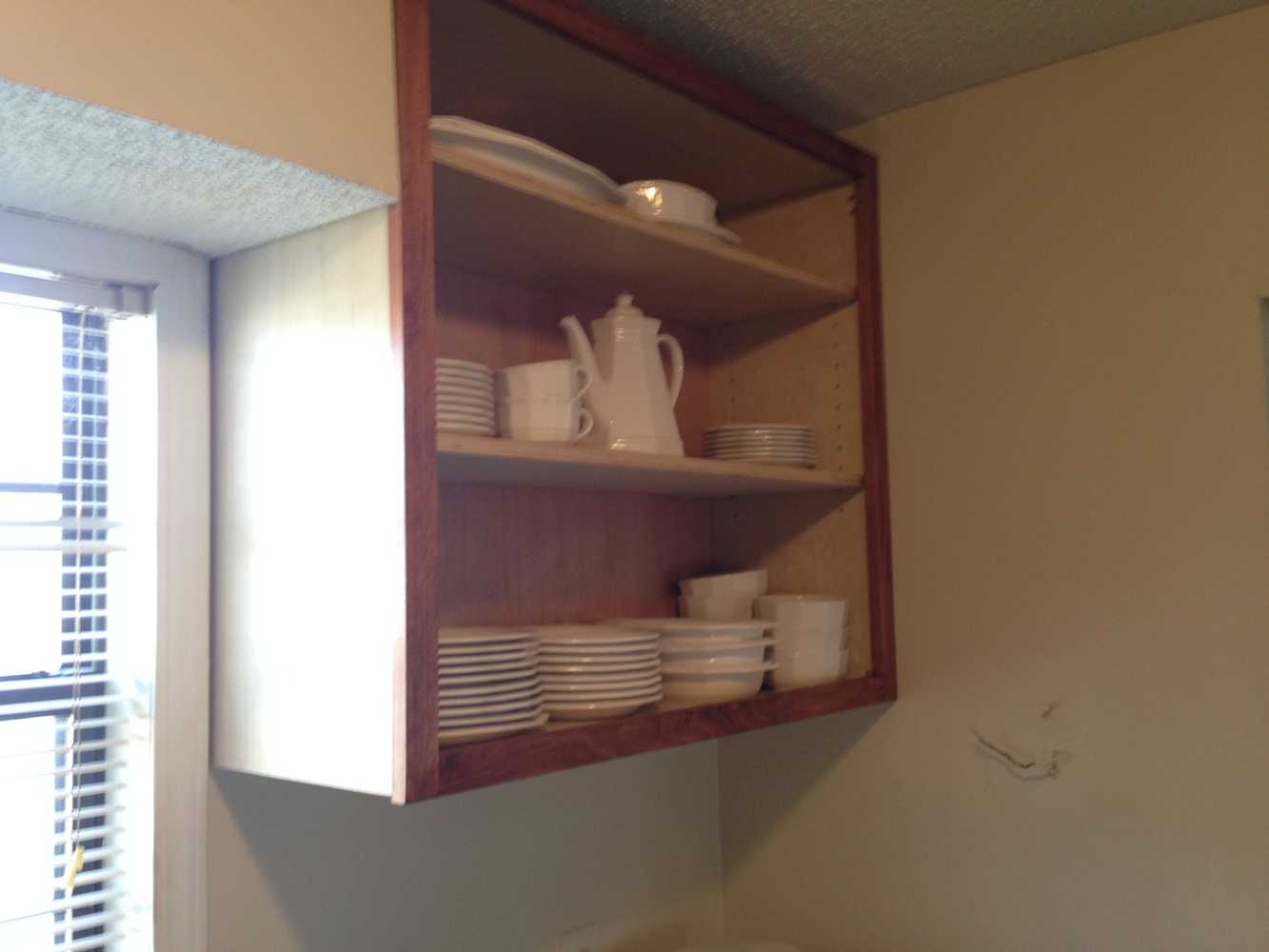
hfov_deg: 55.3
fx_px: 1210
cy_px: 476
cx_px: 634
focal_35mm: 33
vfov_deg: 43.0
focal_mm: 4.12
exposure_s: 1/20
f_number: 2.4
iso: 80
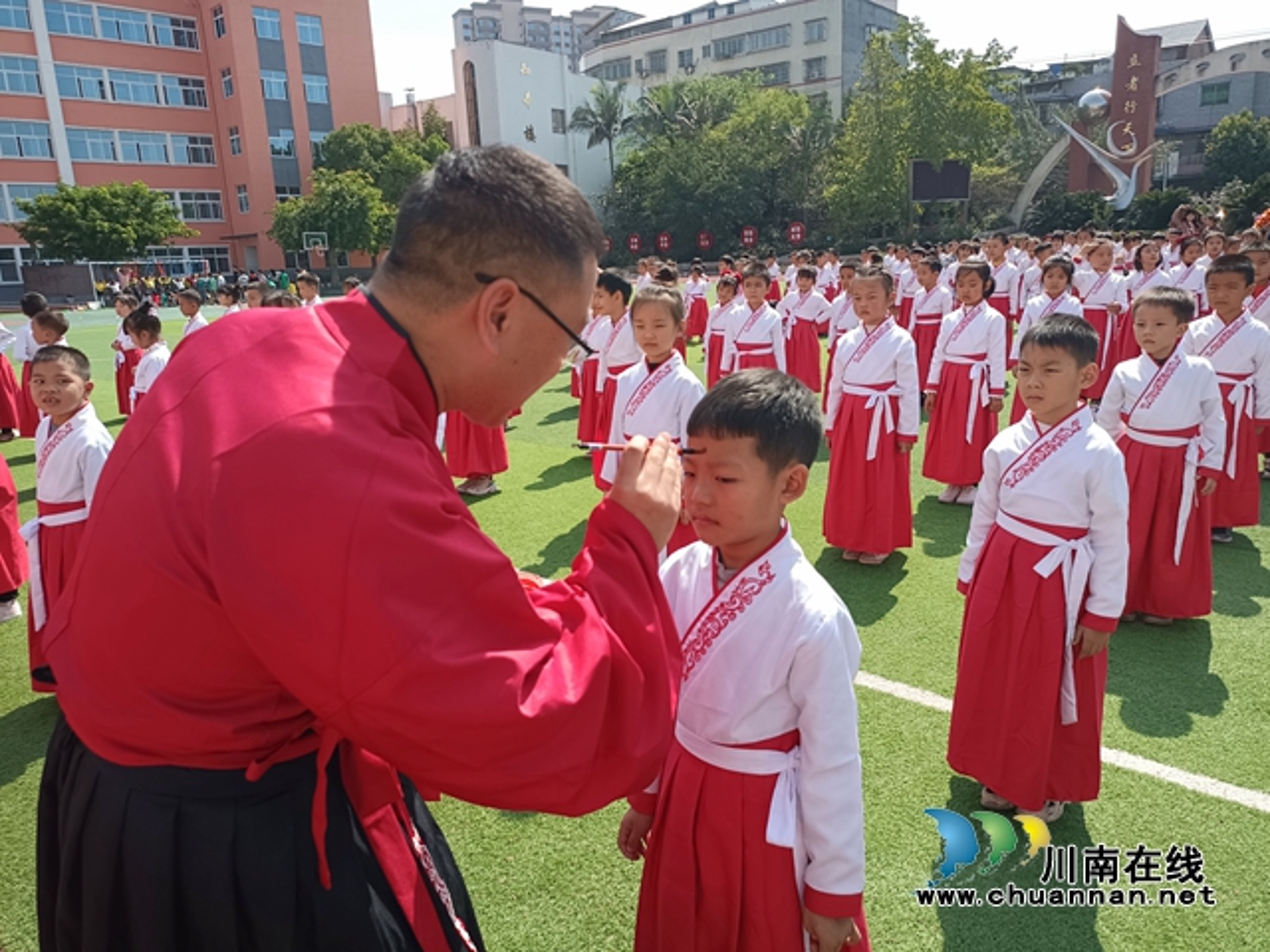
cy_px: 476
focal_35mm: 25
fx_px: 917
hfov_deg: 69.4
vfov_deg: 54.9
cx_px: 635
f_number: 1.79
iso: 100
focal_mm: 4.75
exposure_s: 1/590
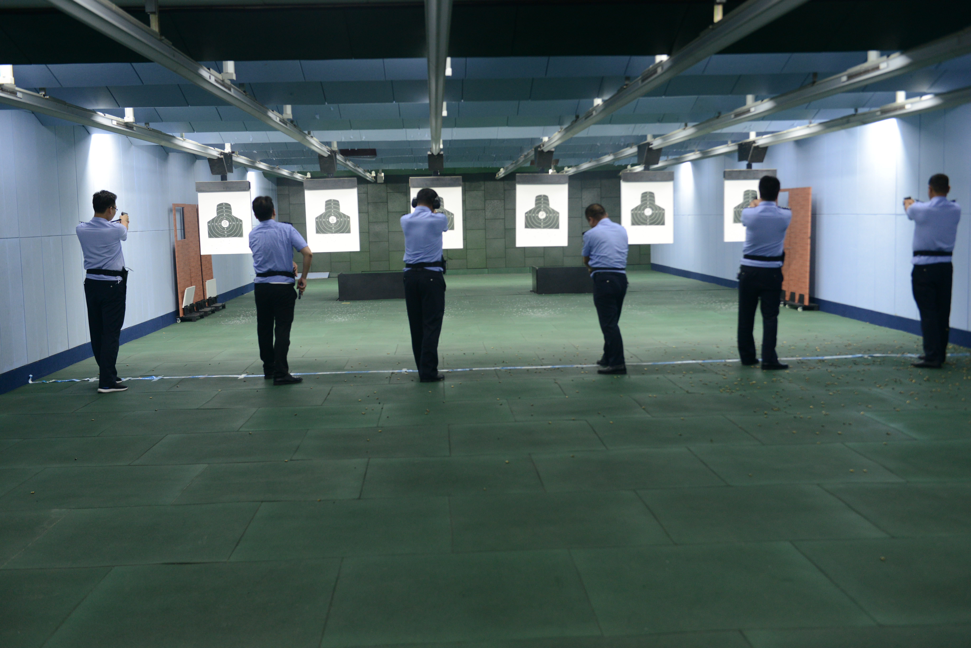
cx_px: 486
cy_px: 324
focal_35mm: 38
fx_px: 1025
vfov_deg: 35.1
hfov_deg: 50.7
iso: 1250
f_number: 3.5
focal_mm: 38
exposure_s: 1/160
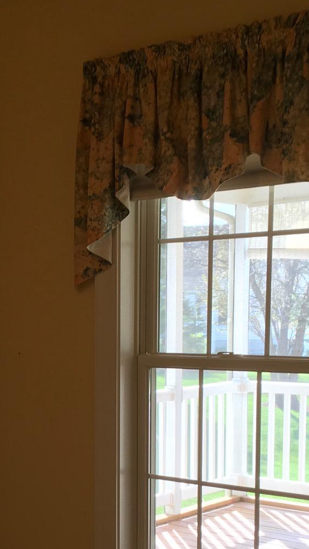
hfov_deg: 18.0
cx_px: -10
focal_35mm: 65
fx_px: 946
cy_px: 418
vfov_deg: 31.7
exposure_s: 1/40
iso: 25
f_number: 2.2
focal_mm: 4.15
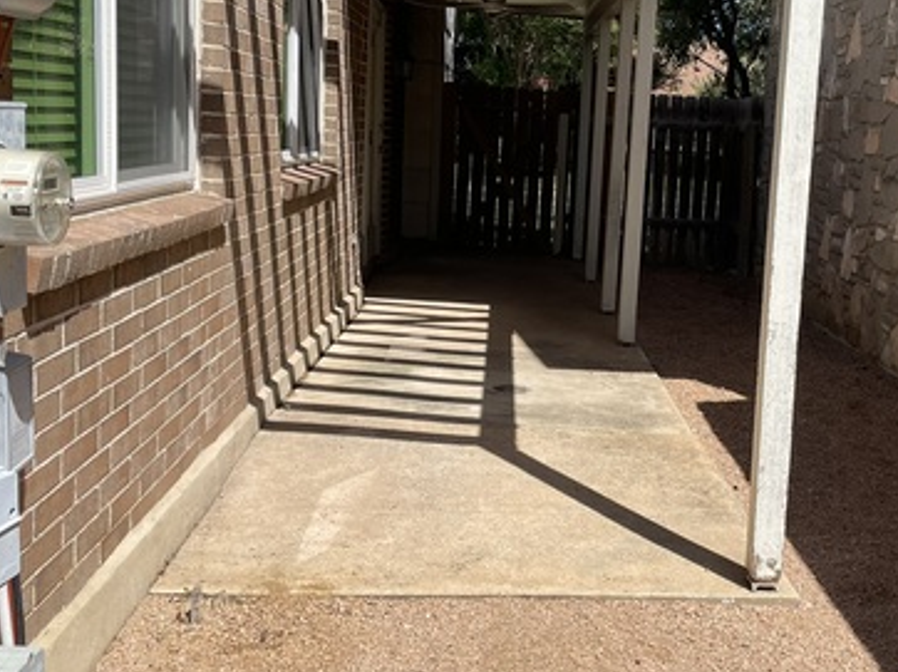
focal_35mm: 46
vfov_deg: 31.5
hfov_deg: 40.4
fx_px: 1193
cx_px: 642
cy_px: 300
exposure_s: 1/3509
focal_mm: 4.2
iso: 32
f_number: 1.6
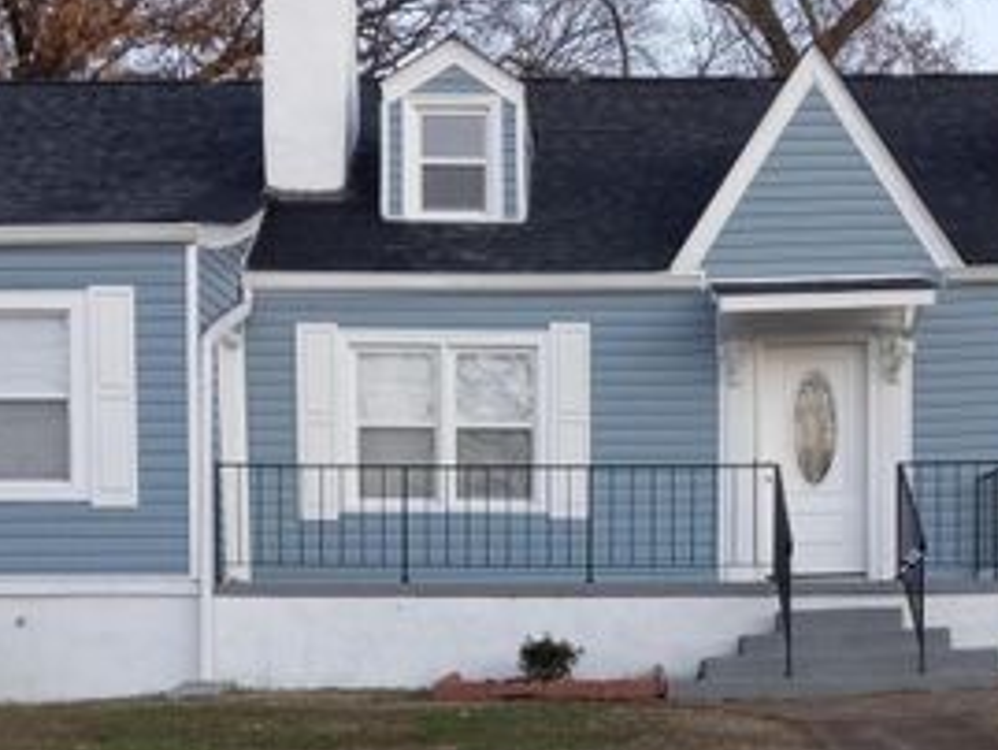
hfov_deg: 28.9
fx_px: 1933
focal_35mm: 67
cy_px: 681
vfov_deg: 21.4
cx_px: 612
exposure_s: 1/120
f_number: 1.8
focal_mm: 3.94
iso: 125
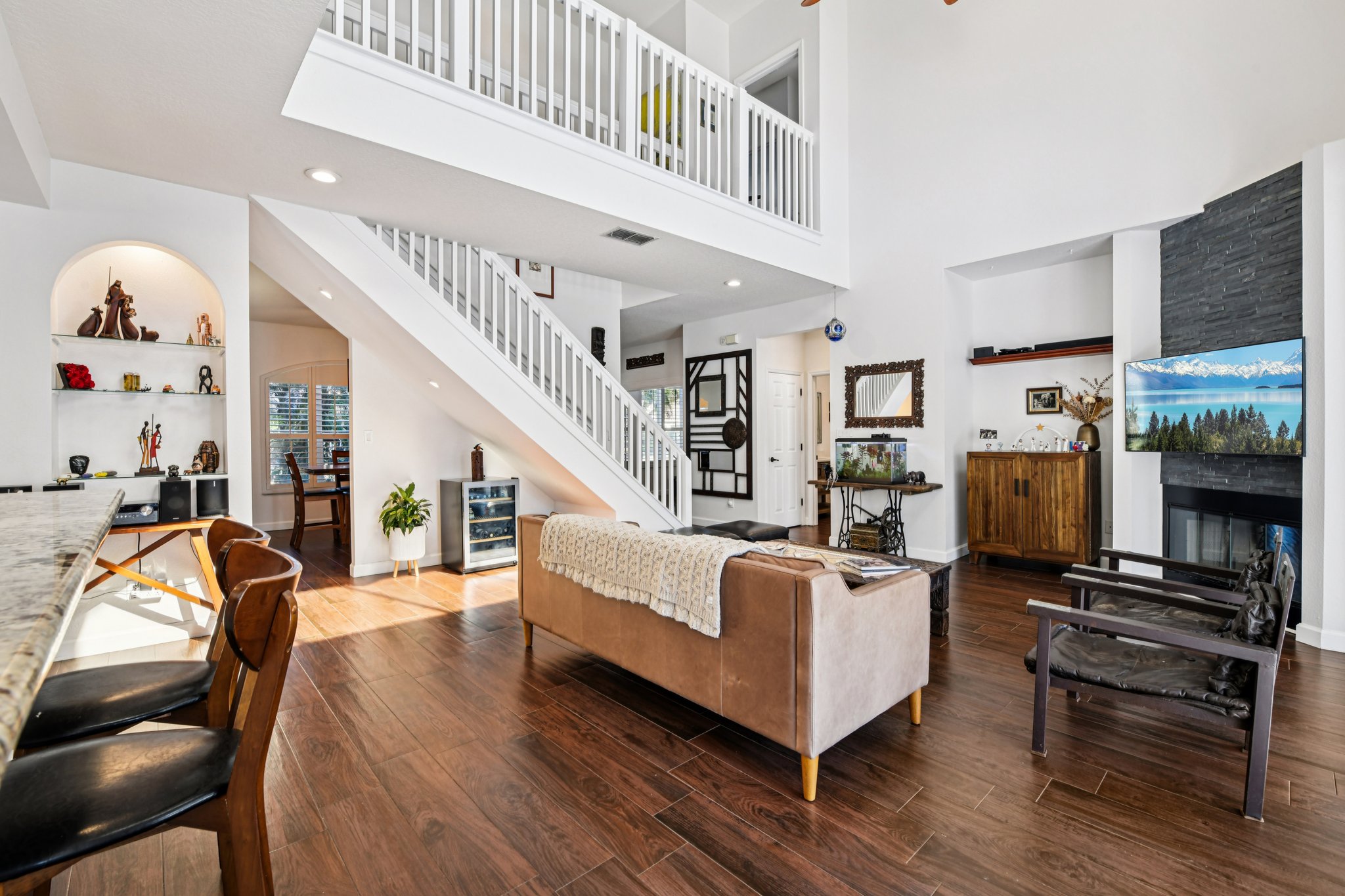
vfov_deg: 77.3
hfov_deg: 100.4
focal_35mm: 15
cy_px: 448
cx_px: 672
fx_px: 560
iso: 400
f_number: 8
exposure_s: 1/15
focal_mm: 15
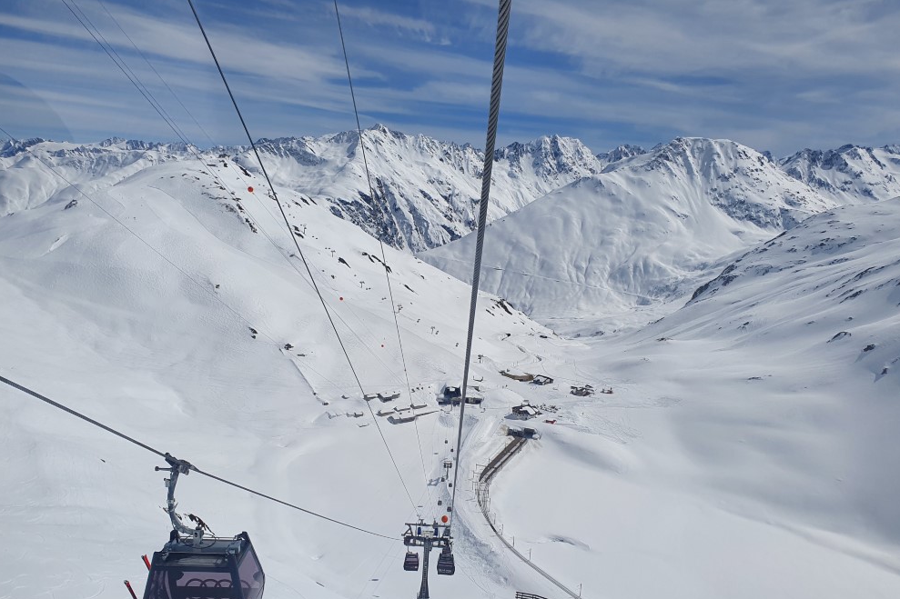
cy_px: 348
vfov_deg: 46.2
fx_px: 700
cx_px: 447
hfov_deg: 65.5
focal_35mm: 28
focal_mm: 4.32
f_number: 2.4
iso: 50
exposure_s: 1/4008
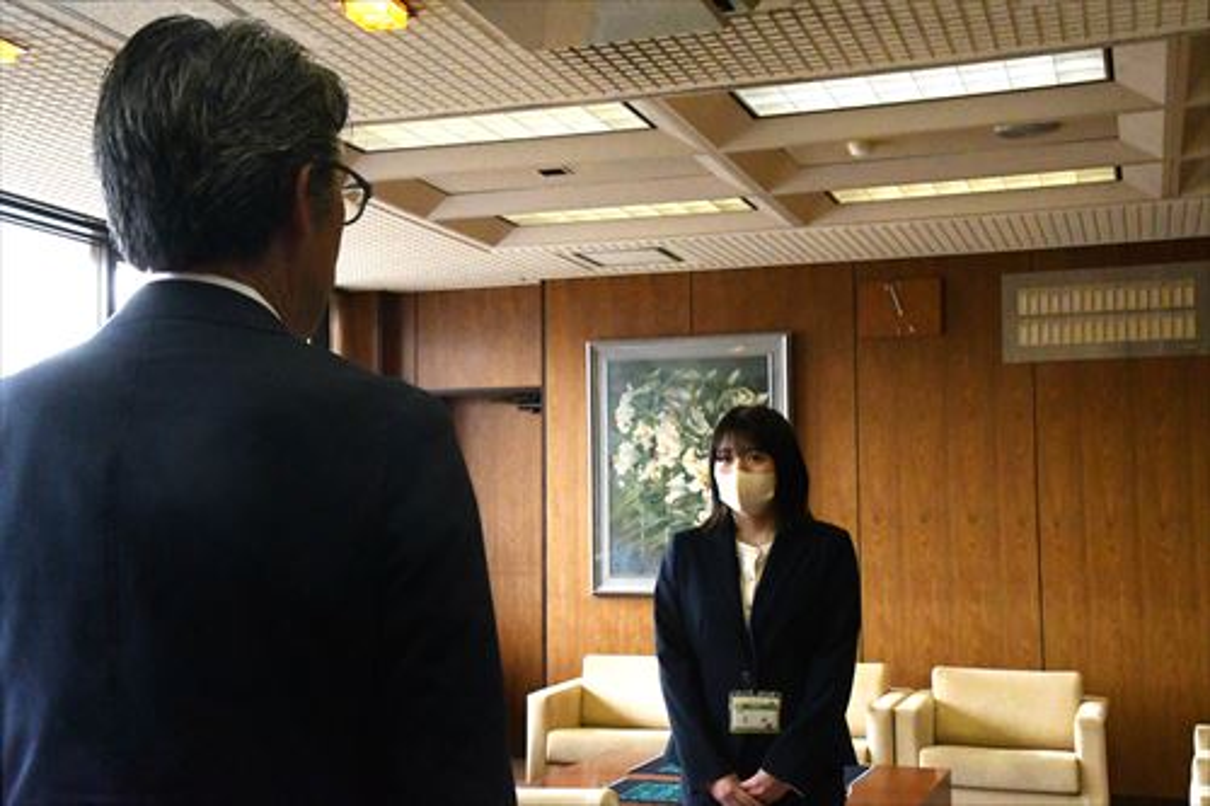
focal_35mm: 45
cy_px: 403
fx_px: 1512
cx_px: 605
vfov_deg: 29.8
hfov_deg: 43.6
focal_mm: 30
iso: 4000
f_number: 14
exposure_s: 1/800
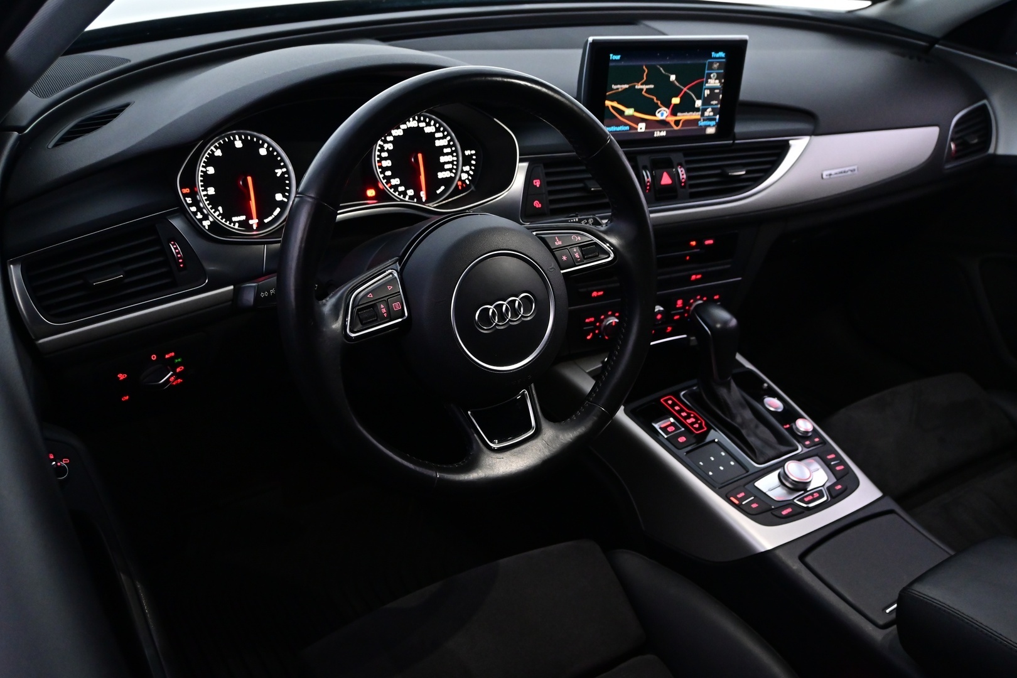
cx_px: 508
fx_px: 911
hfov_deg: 58.3
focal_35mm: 32
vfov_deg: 40.8
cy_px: 339
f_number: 4
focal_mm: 21.5
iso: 2200
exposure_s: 1/40
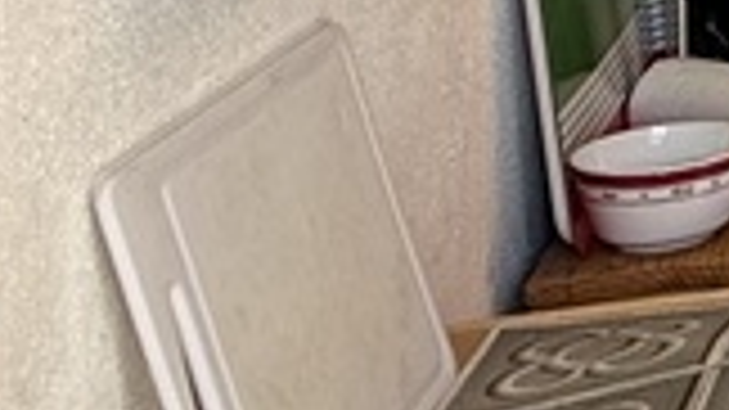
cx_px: 1883
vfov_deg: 10.2
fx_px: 2106
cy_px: -442
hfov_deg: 13.1
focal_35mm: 109
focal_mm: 2.22
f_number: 2.2
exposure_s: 1/99
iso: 100
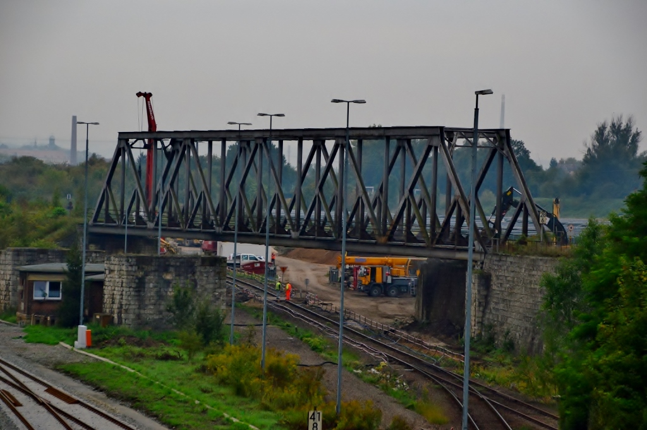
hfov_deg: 13.4
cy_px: 215
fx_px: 2747
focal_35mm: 153
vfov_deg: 9.0
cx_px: 324
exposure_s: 1/1000
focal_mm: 102
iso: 800
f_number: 8
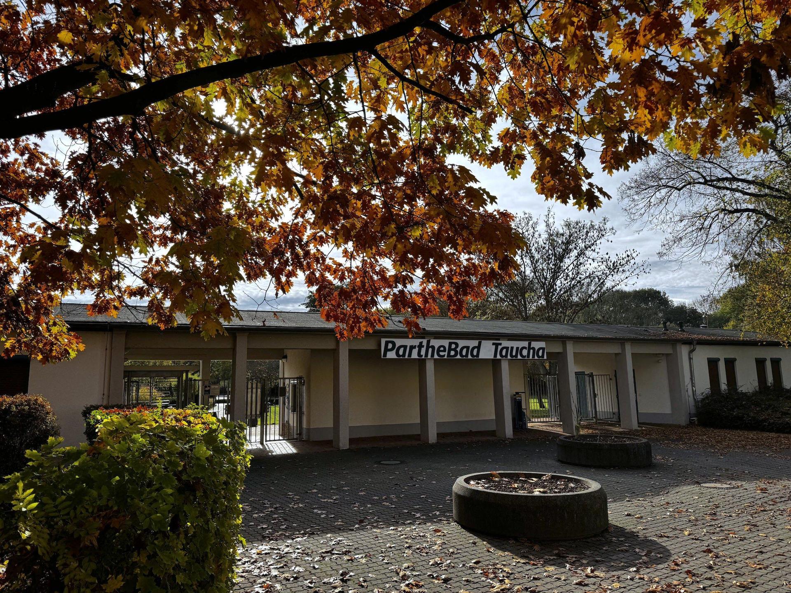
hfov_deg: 71.6
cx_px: 396
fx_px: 548
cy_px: 296
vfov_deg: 56.8
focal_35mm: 24
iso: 80
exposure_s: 1/4950
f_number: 1.78
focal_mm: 6.76
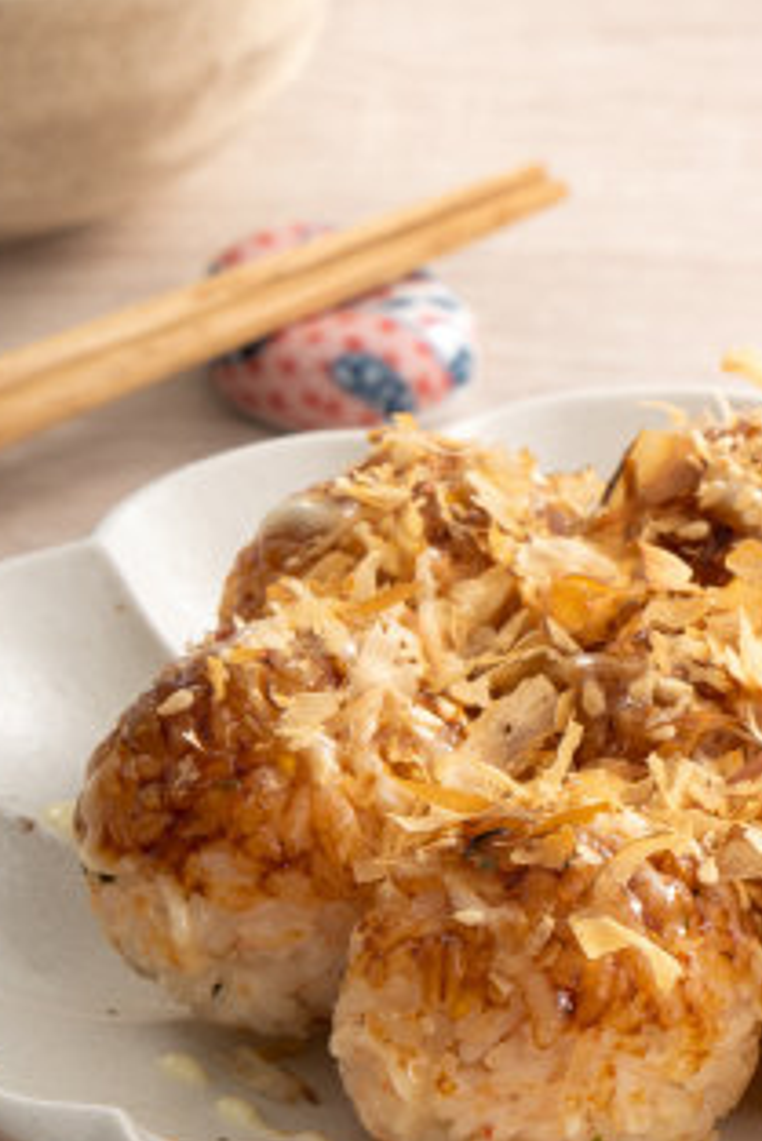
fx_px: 10402
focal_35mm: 328
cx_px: 689
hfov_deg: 4.2
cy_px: 787
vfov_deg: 6.3
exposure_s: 1/125
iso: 125
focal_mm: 168
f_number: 14
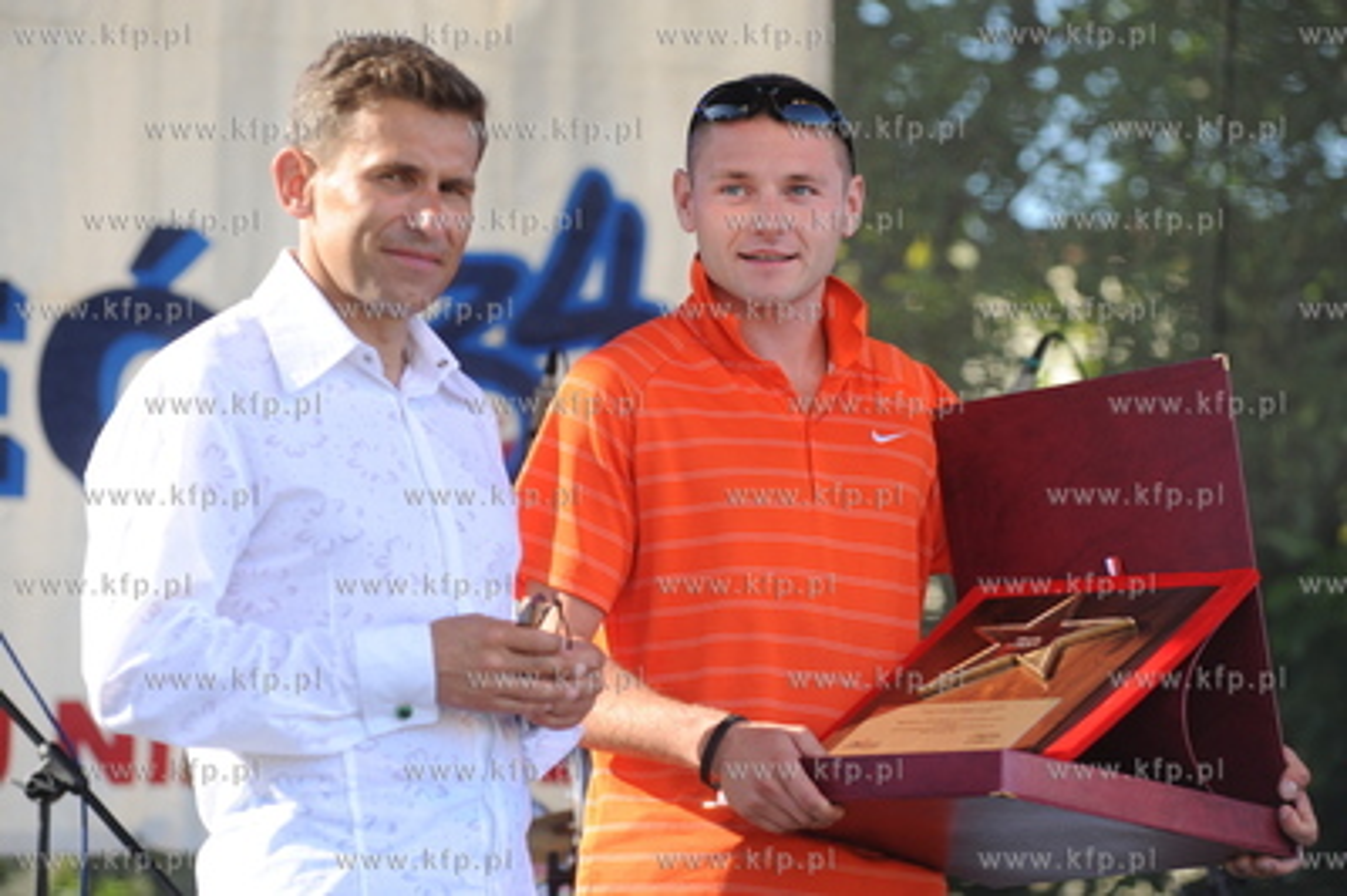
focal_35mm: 185
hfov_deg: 11.1
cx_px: 674
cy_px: 448
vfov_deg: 7.4
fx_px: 6916
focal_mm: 185
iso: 200
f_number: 5.6
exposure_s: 1/160
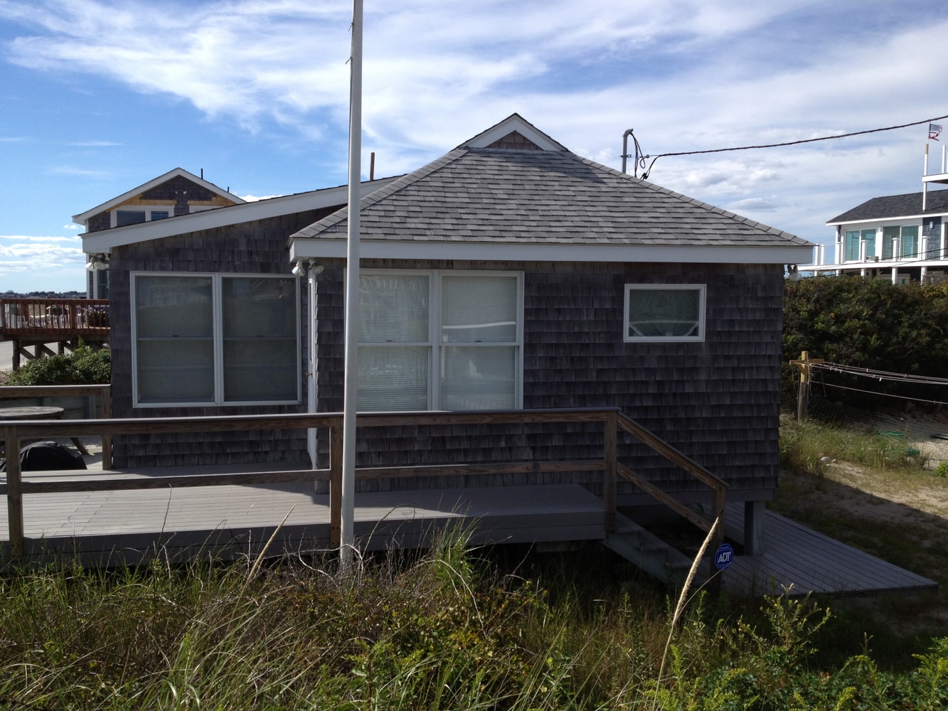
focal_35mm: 35
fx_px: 959
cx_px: 474
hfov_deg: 52.6
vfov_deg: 40.7
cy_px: 356
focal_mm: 4.28
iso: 50
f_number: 2.4
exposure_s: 1/1905
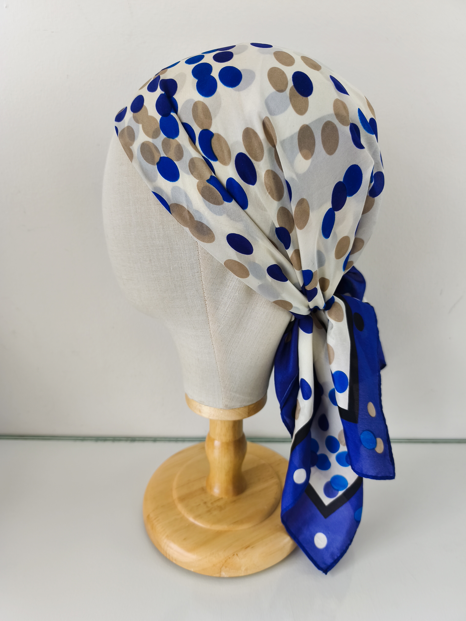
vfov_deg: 73.9
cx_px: 233
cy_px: 310
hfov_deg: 58.9
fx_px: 413
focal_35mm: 23
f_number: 1.65
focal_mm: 6.14
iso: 64
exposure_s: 1/20
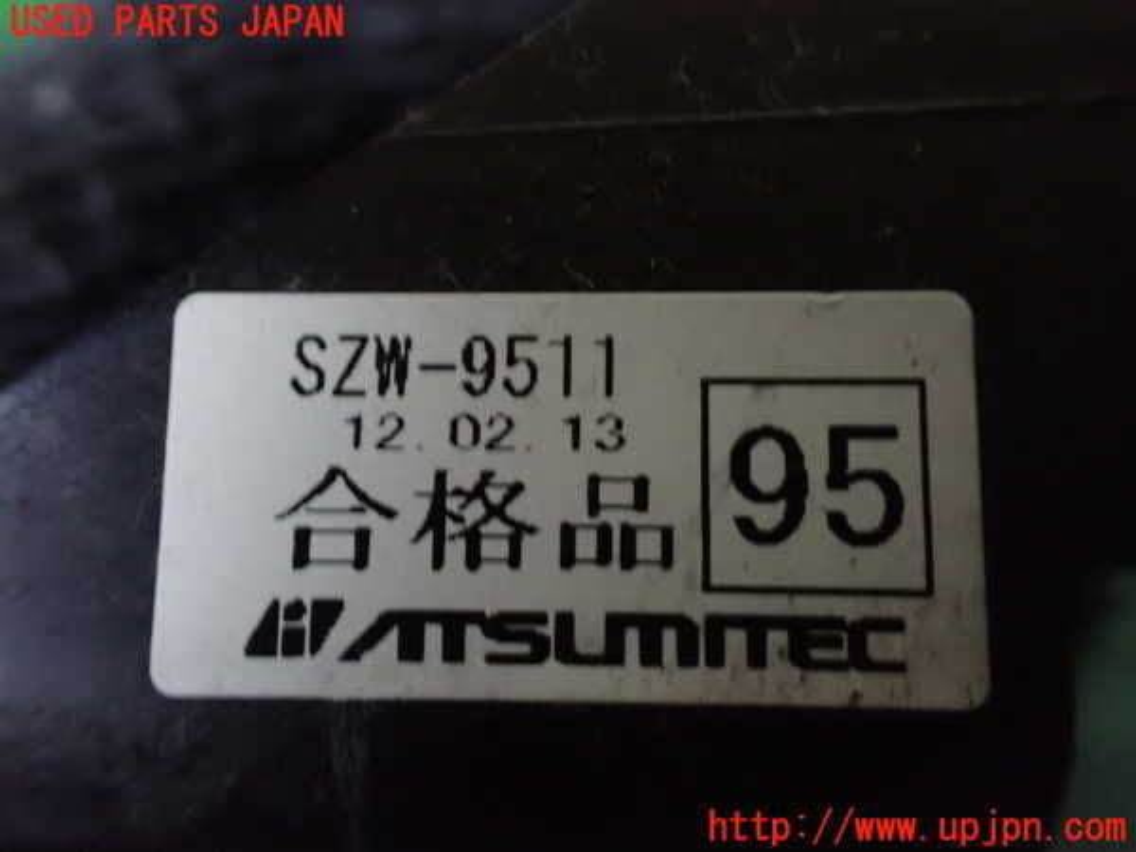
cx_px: 568
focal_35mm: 30
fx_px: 985
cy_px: 426
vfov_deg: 46.8
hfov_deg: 60.0
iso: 1600
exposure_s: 1/30
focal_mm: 5.4
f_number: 2.3
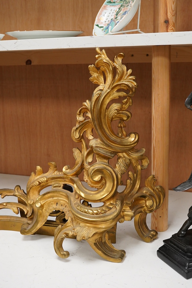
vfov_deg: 43.6
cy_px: 144
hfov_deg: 29.9
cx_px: 96
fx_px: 360
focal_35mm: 45
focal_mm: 30
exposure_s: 1/160
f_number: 10
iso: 2500
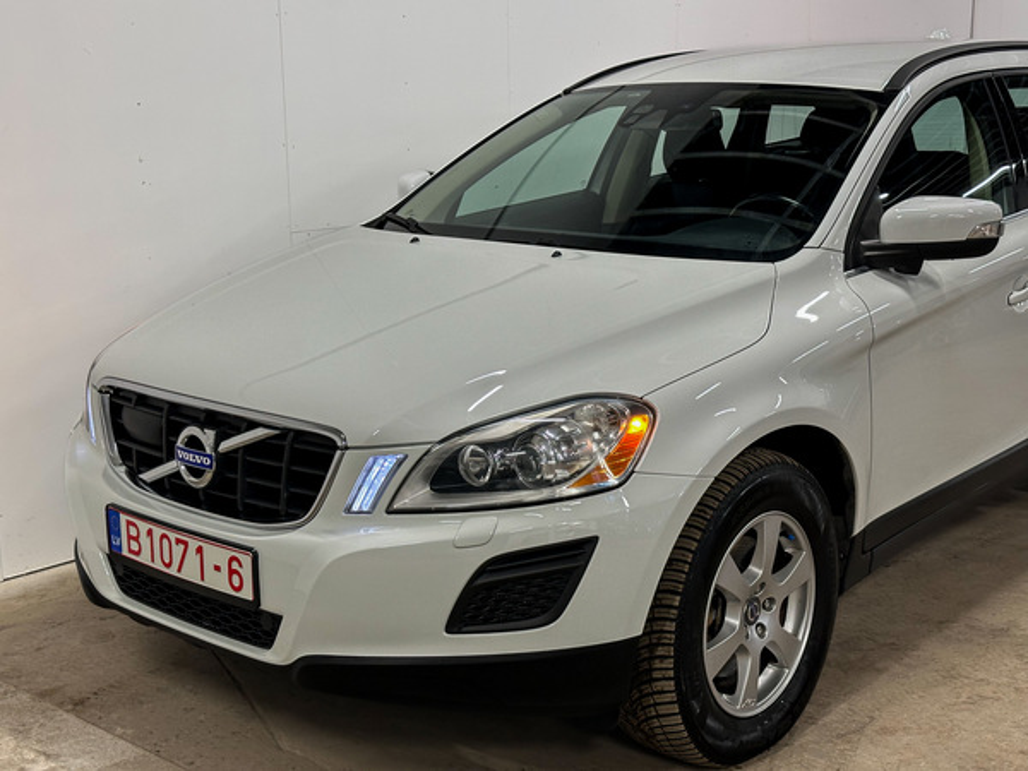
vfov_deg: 30.3
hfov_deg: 39.7
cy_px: 386
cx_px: 514
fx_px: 1425
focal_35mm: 48
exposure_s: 1/50
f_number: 1.78
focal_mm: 6.86
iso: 100
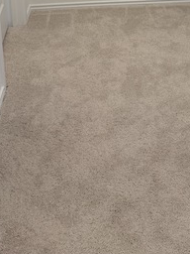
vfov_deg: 28.0
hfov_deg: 24.1
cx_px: 145
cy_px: -53
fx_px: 439
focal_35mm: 60
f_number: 1.78
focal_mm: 6.76
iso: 200
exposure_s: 1/120
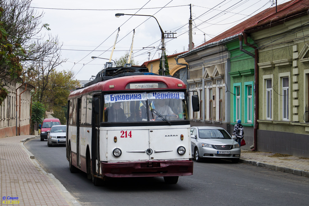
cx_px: 154
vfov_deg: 18.2
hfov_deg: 27.0
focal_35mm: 75
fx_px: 644
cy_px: 103
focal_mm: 50
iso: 250
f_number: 5
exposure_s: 1/500
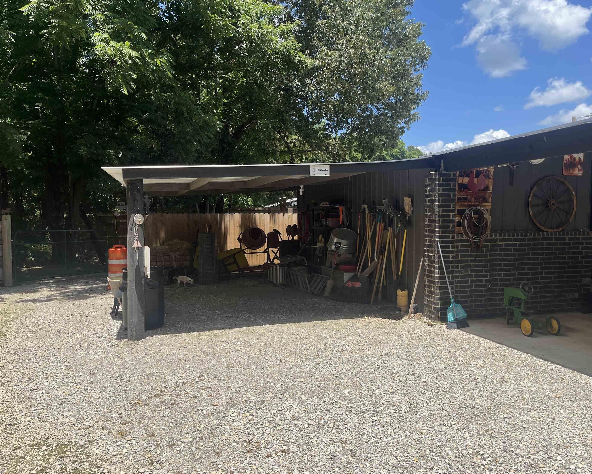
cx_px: 307
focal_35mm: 28
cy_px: 232
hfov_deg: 62.2
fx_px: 491
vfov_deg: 51.5
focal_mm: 5.1
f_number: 1.6
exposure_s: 1/2899
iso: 50
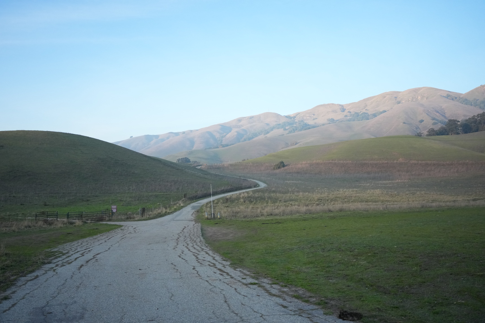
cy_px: 162
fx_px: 377
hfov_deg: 65.5
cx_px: 242
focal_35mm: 28
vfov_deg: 46.4
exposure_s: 1/2000
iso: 2500
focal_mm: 28
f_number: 4
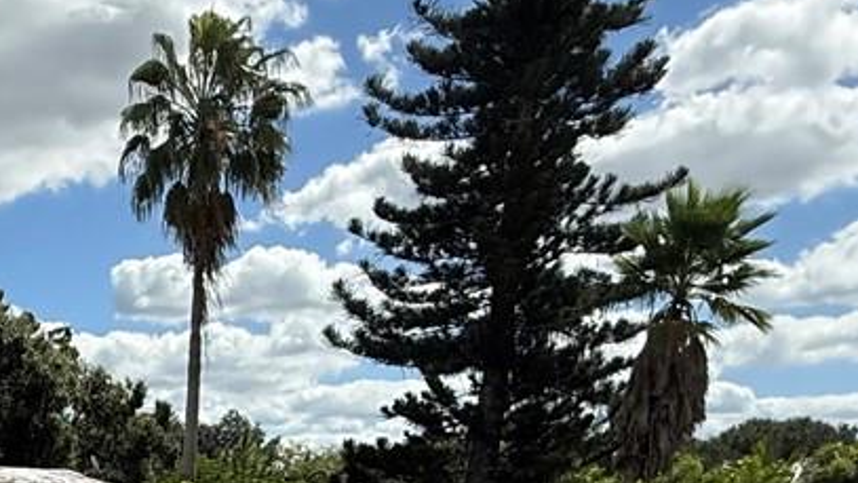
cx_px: -221
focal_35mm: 60
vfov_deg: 17.2
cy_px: 812
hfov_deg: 29.1
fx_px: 1365
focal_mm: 2.22
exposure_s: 1/2092
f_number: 2.2
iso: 50
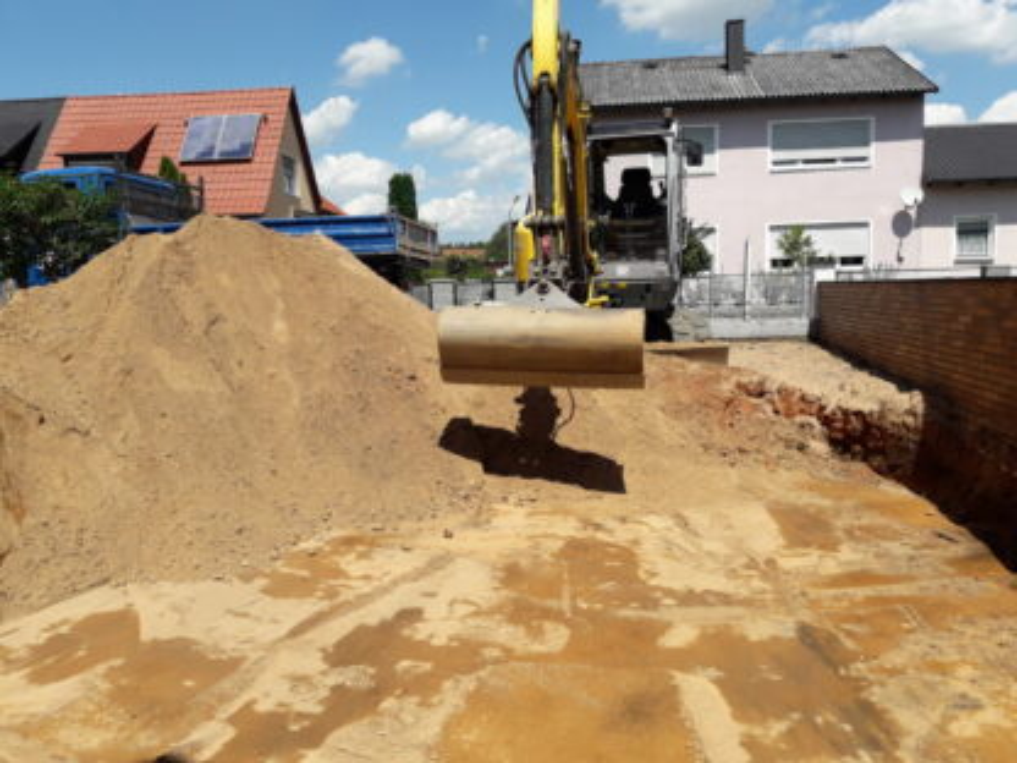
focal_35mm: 28
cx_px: 508
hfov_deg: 63.4
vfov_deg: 49.7
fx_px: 823
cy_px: 382
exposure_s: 1/1848
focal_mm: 3.7
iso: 40
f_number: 1.9
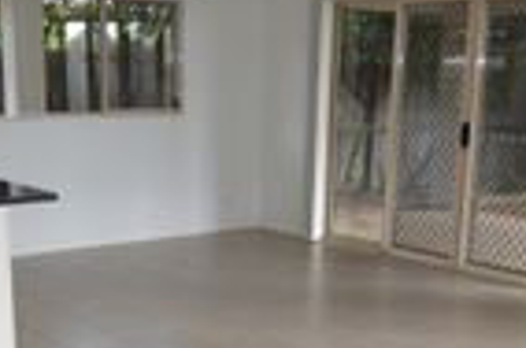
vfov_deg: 24.2
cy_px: 287
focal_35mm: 55
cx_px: 259
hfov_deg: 36.5
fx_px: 797
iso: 400
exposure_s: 1/60
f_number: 4
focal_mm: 11
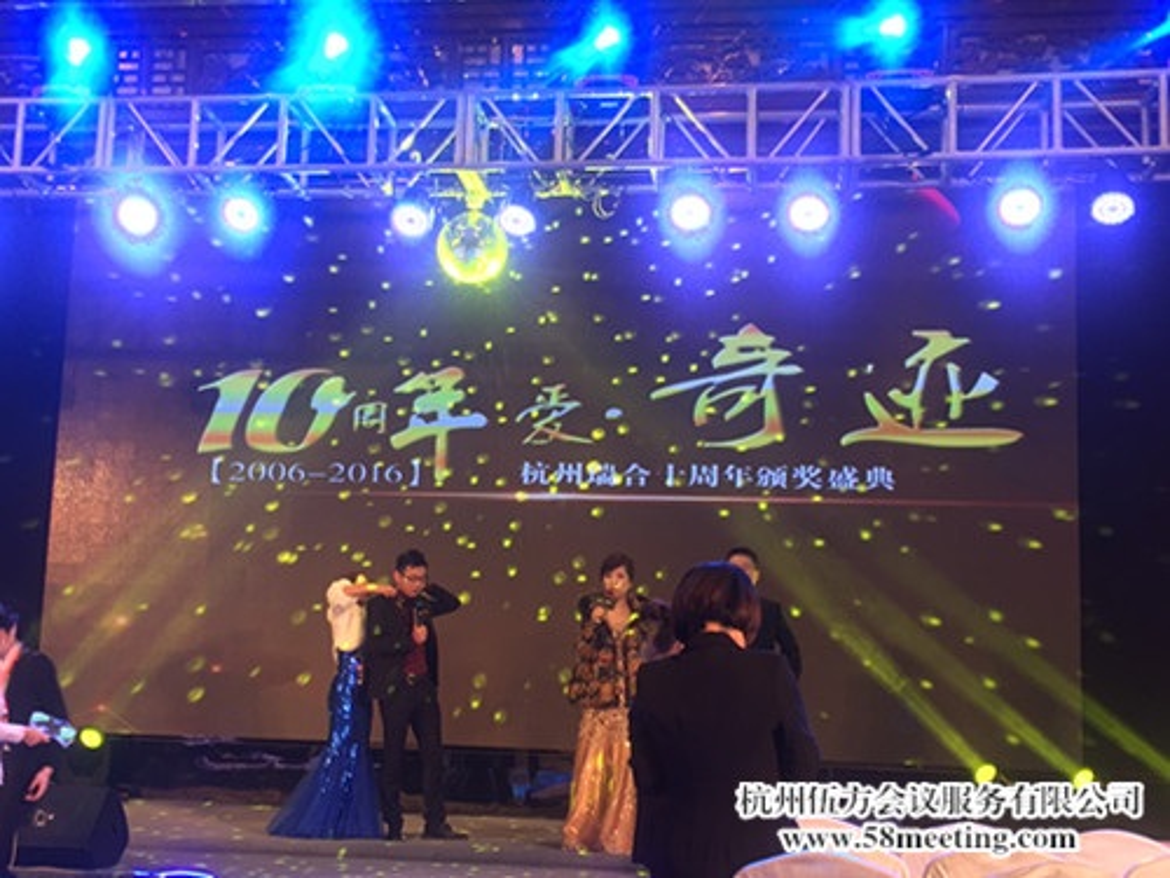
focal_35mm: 29
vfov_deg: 48.2
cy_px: 439
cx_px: 585
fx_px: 980
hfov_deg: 61.7
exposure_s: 1/50
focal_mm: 4.15
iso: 40
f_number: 2.2
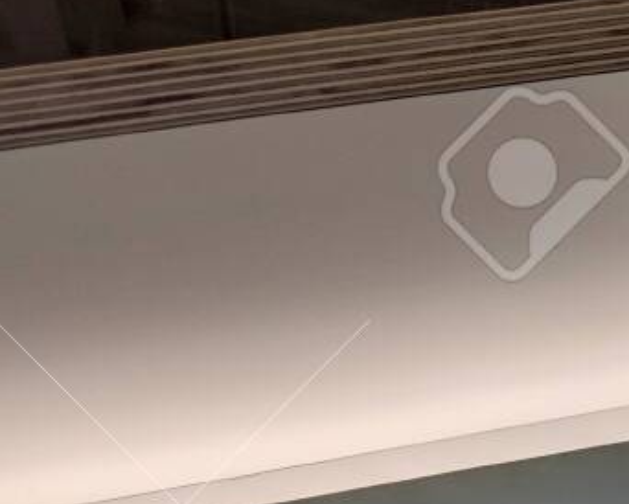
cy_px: 883
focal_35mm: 100
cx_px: 857
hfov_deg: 17.7
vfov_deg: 13.9
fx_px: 1863
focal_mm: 4.44
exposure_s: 1/398
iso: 55
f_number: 1.8
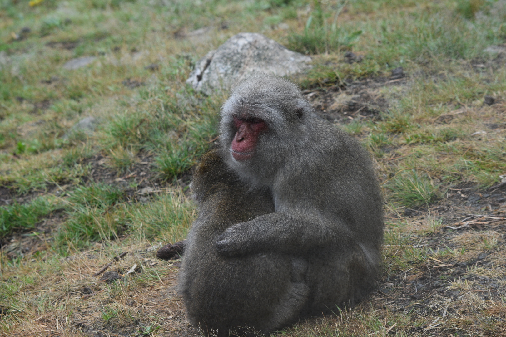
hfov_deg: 16.1
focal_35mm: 128
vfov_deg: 10.8
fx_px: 1792
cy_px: 168
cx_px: 253
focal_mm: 85
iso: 400
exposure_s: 1/250
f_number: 8
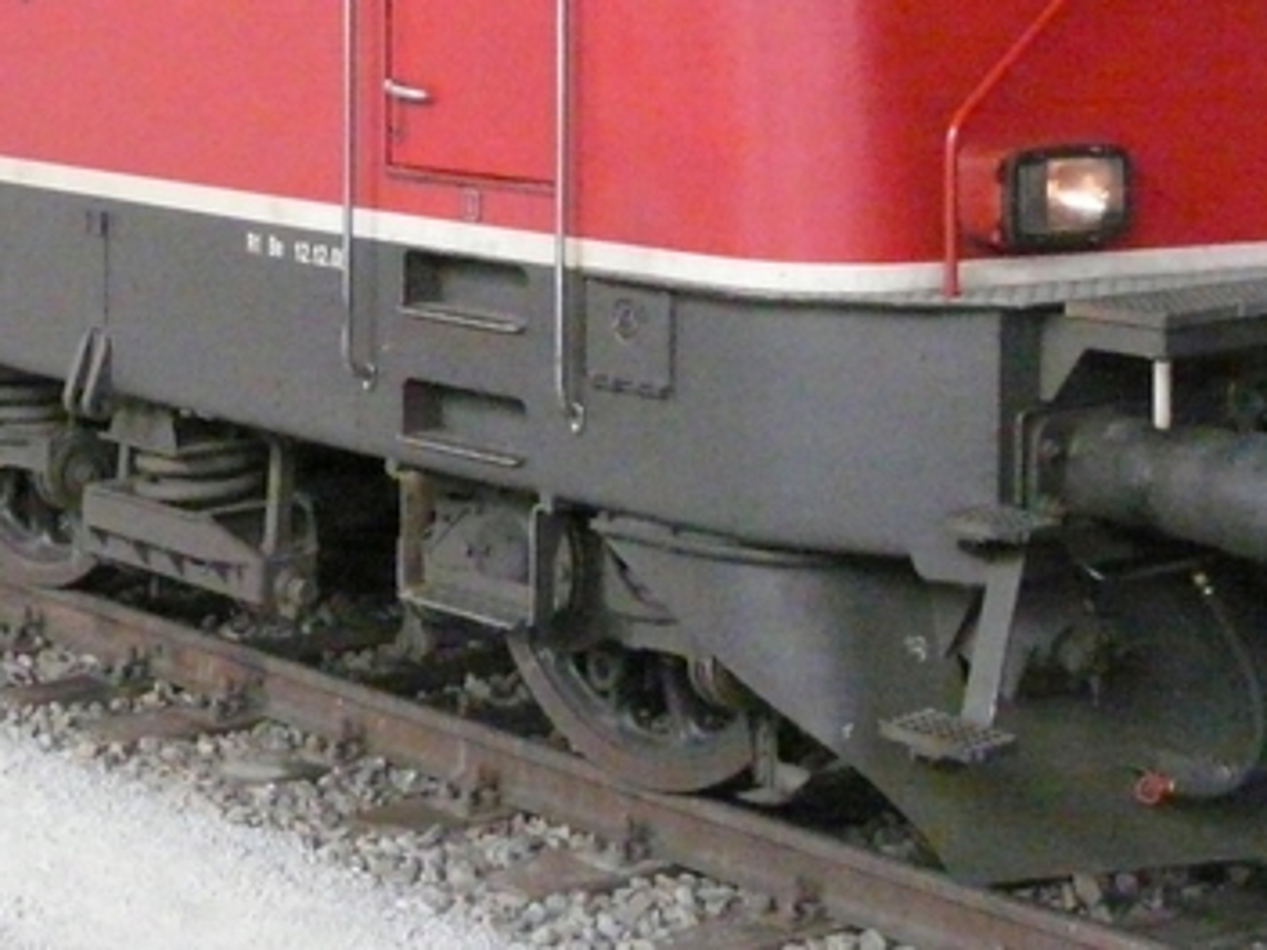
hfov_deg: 22.2
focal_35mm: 88
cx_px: 472
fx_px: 3221
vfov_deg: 16.2
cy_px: -148
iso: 800
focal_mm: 5
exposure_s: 1/125
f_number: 2.8
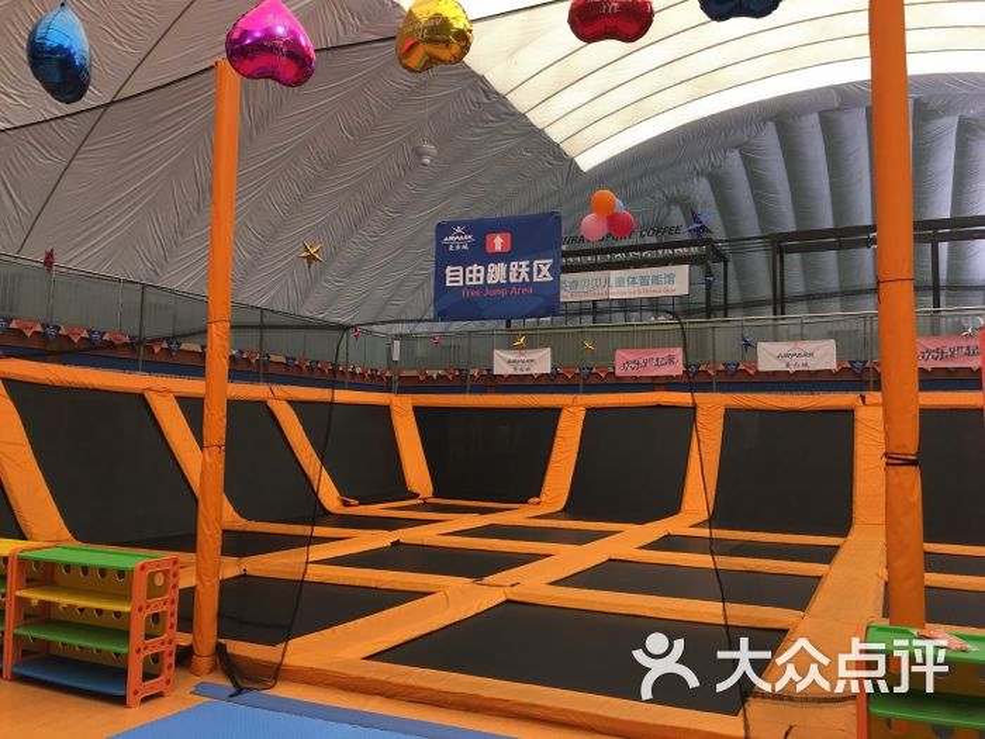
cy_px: 370
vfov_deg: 48.2
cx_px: 492
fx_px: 825
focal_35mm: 29
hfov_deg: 61.7
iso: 50
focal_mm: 4.15
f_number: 2.2
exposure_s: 1/33
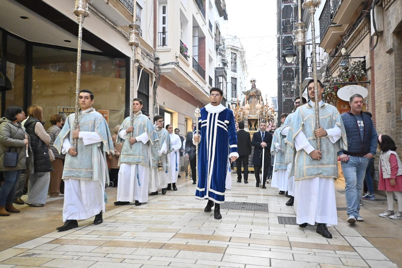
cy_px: 134
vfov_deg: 44.6
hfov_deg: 63.2
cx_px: 201
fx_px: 327
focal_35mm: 29
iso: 4000
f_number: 3.8
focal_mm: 19.5
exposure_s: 1/160
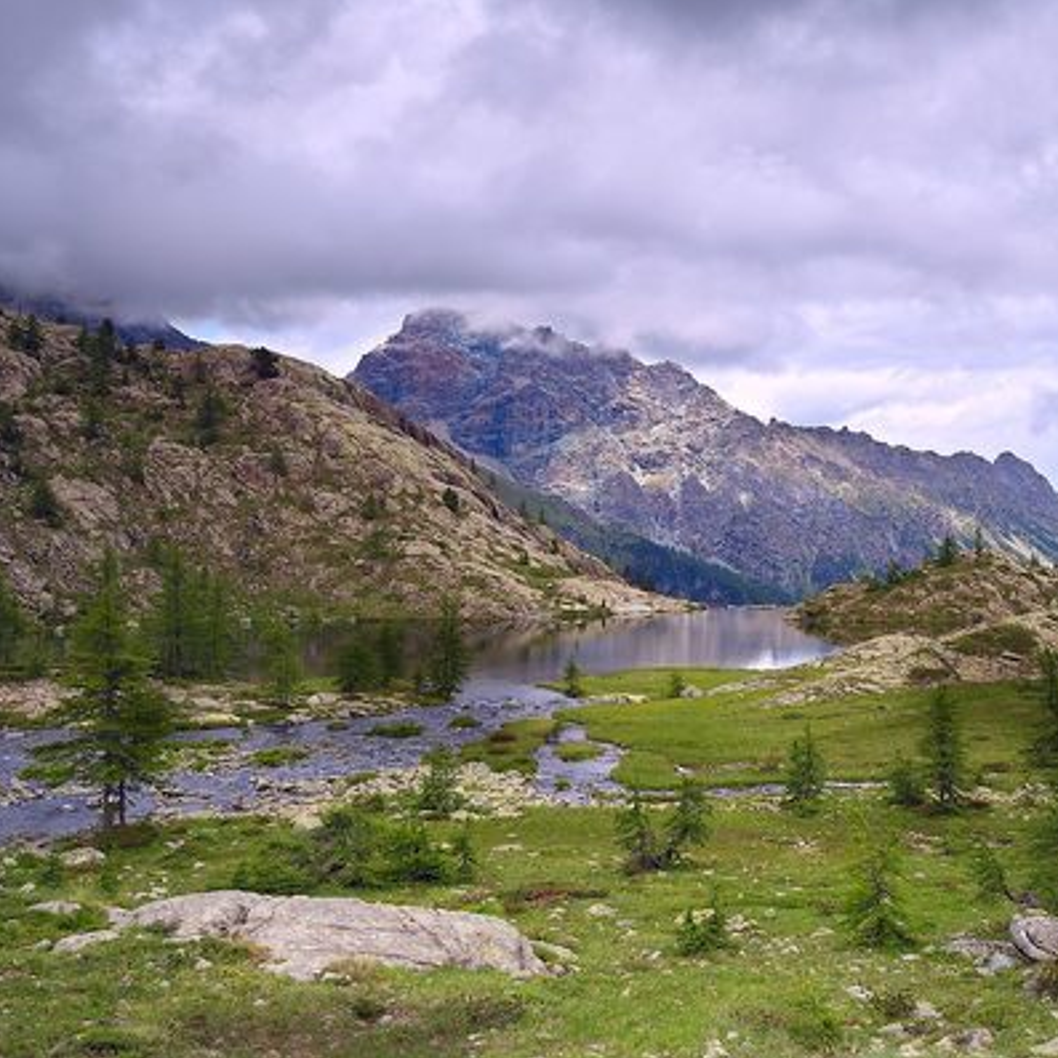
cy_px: 528
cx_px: 706
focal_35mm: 45
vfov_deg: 37.6
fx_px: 1556
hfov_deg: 37.1
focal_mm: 35
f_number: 7.1
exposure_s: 1/125
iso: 100
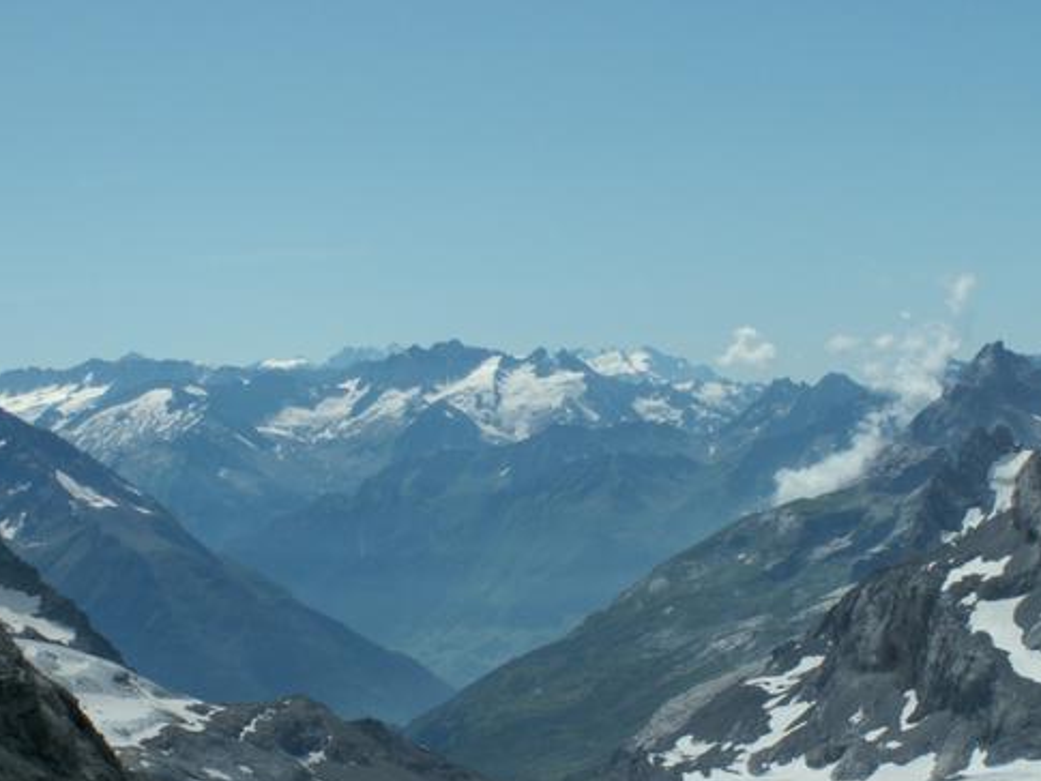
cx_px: 481
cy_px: 393
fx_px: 2978
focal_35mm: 99
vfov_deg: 14.9
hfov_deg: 19.8
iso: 50
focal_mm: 12.46
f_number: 8
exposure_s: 1/320
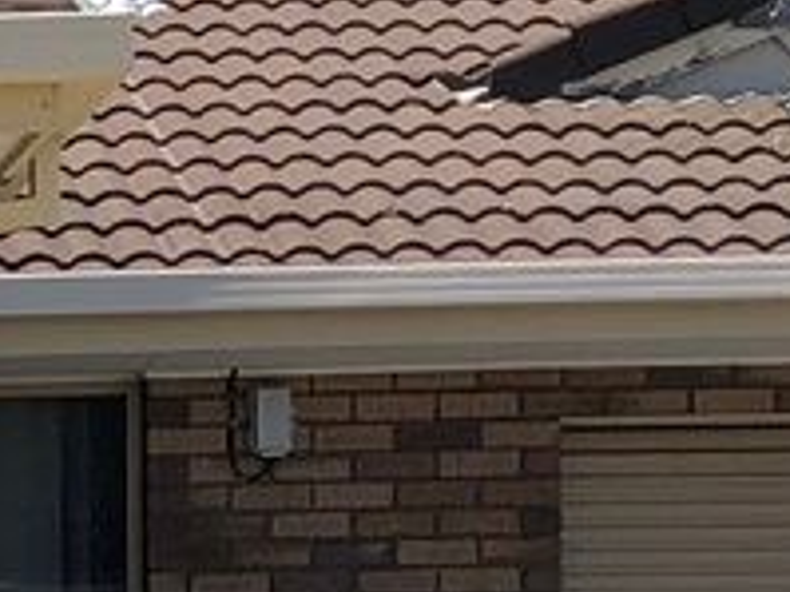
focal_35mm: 211
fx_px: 4813
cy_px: 828
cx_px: -1258
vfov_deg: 6.9
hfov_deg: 8.4
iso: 20
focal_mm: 3.99
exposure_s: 1/1297
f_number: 1.8
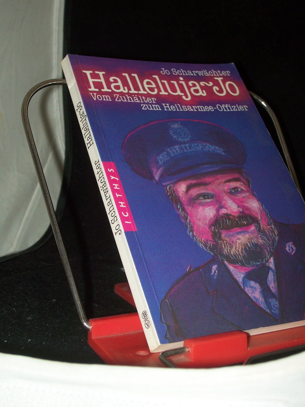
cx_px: 152
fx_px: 623
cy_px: 204
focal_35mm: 53
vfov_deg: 36.2
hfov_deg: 27.5
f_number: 3.2
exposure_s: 1/80
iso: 80
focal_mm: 8.7
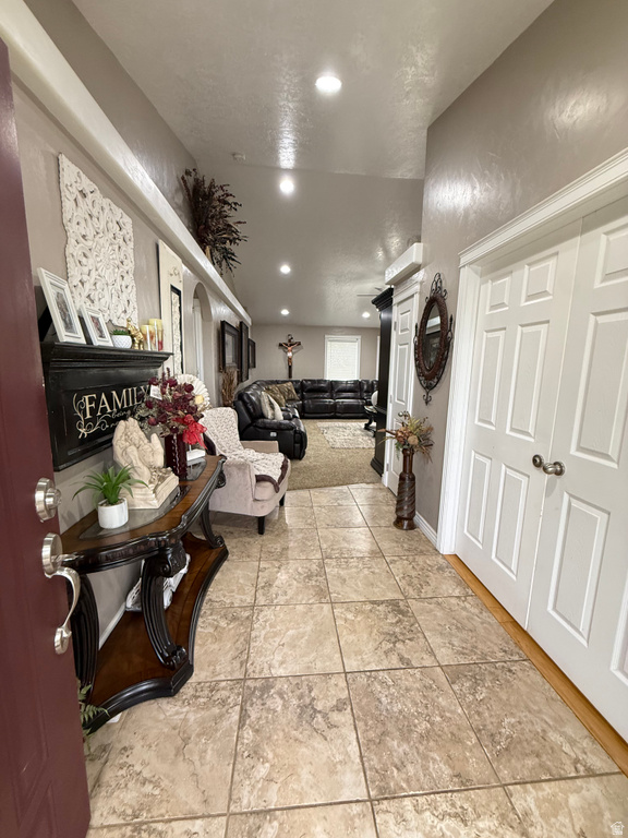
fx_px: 339
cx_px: 314
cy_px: 419
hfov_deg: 85.7
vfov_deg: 102.1
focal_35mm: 14
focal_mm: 2.22
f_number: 2.2
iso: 500
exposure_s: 1/60
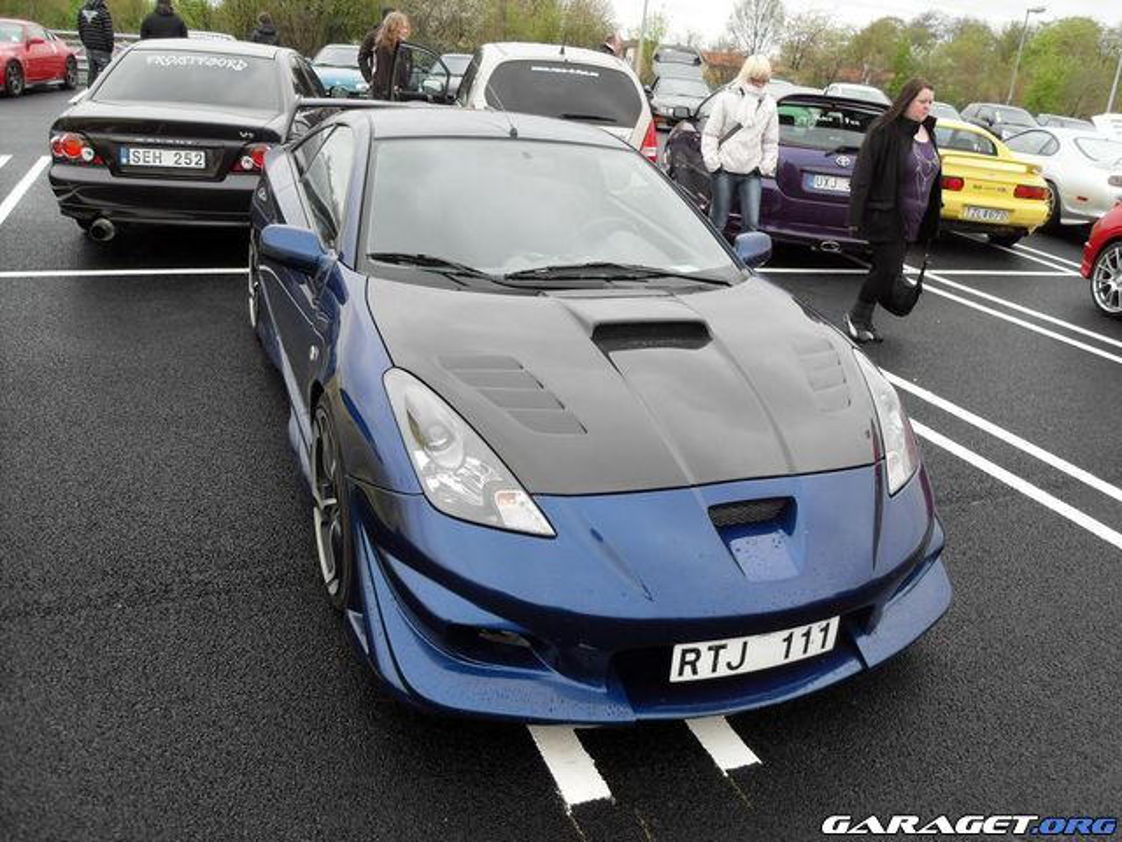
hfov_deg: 63.4
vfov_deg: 49.7
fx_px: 908
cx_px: 561
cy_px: 421
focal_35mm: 28
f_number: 2.8
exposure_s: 1/250
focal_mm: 6
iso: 80
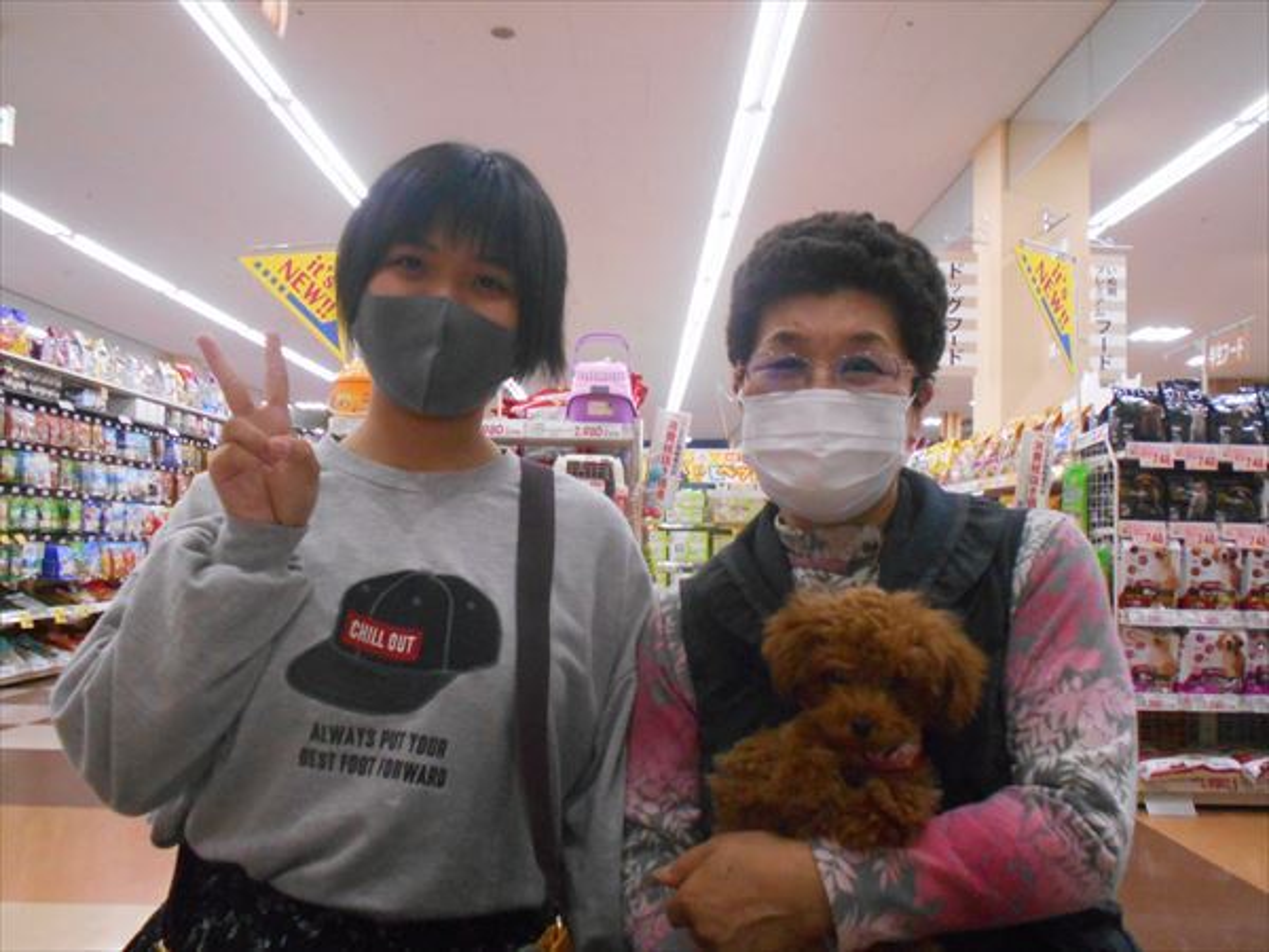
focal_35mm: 30
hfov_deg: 60.0
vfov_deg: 46.8
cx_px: 634
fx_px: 1100
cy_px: 476
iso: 800
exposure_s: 1/160
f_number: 3.4
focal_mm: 5.1
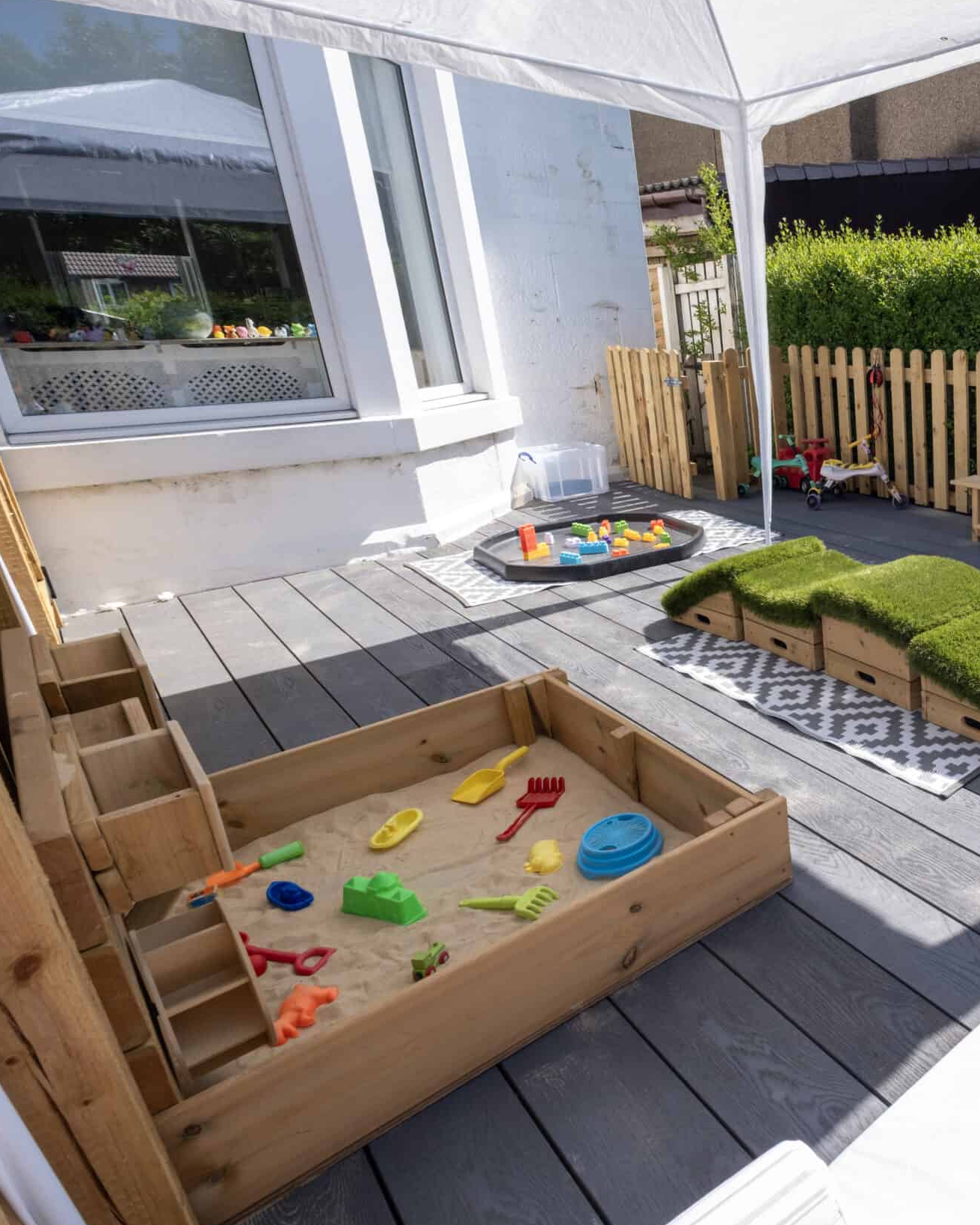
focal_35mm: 22
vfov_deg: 75.0
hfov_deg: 52.0
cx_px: 954
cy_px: 617
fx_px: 797
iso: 125
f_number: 7.1
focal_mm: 10
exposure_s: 1/160
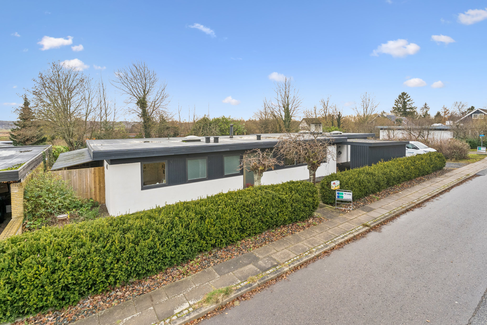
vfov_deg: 69.8
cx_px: 244
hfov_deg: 92.6
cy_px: 162
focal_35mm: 17
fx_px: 233
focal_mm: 17.2
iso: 1000
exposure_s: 1/250
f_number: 7.1
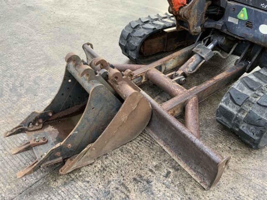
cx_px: 134
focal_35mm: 29
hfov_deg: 61.7
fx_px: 224
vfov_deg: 48.2
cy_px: 100
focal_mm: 3
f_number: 1.8
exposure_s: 1/122
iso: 64
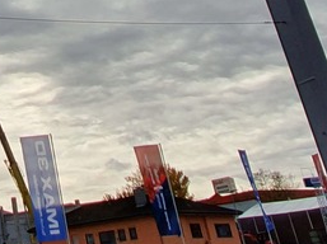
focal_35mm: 76
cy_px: -187
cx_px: -103
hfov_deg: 22.8
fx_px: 717
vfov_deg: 16.4
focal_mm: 1.8
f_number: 2.2
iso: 50
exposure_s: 1/1928
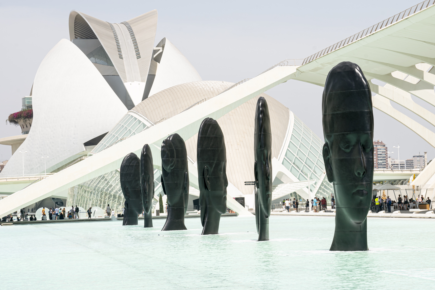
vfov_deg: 11.0
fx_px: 1511
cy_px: 105
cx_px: 307
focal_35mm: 125
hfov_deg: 16.3
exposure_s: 1/100
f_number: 13
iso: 100
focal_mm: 87
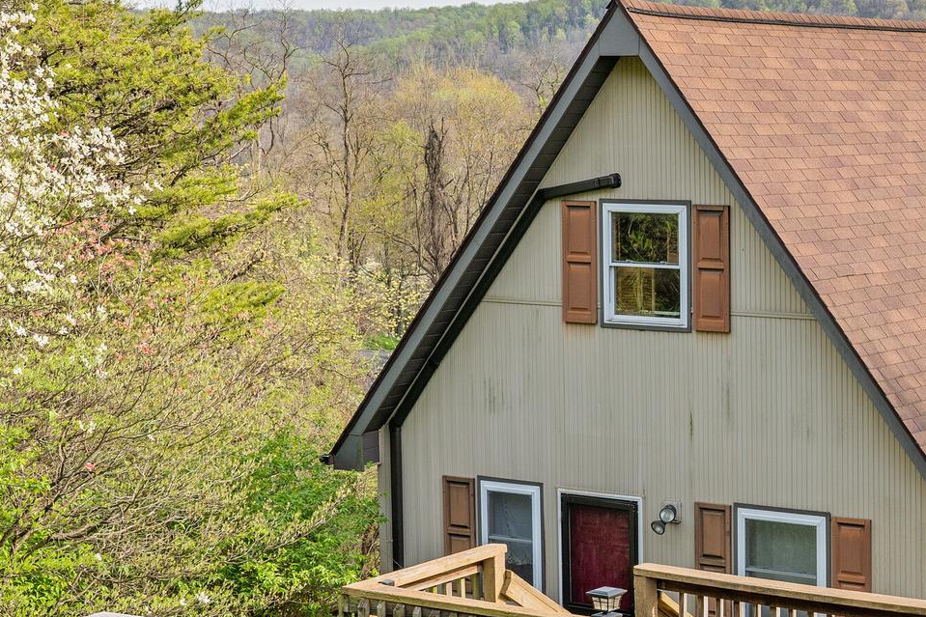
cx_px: 862
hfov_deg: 24.8
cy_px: 351
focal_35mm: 79
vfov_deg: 17.3
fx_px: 2032
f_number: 8
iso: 400
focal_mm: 37
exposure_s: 1/320
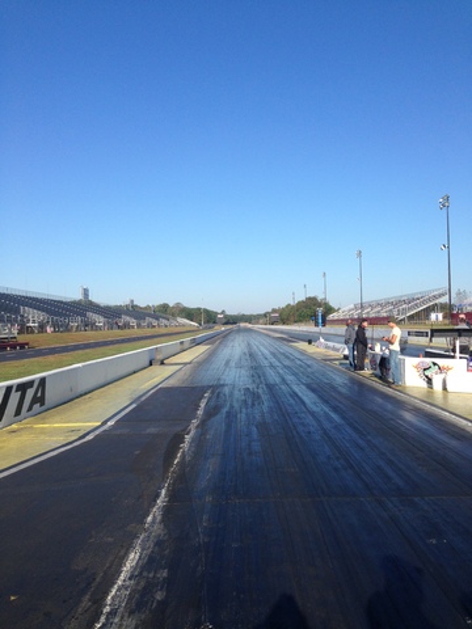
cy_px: 314
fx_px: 600
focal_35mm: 33
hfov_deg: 42.9
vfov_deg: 55.4
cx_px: 236
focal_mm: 4.12
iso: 50
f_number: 2.4
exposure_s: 1/1595
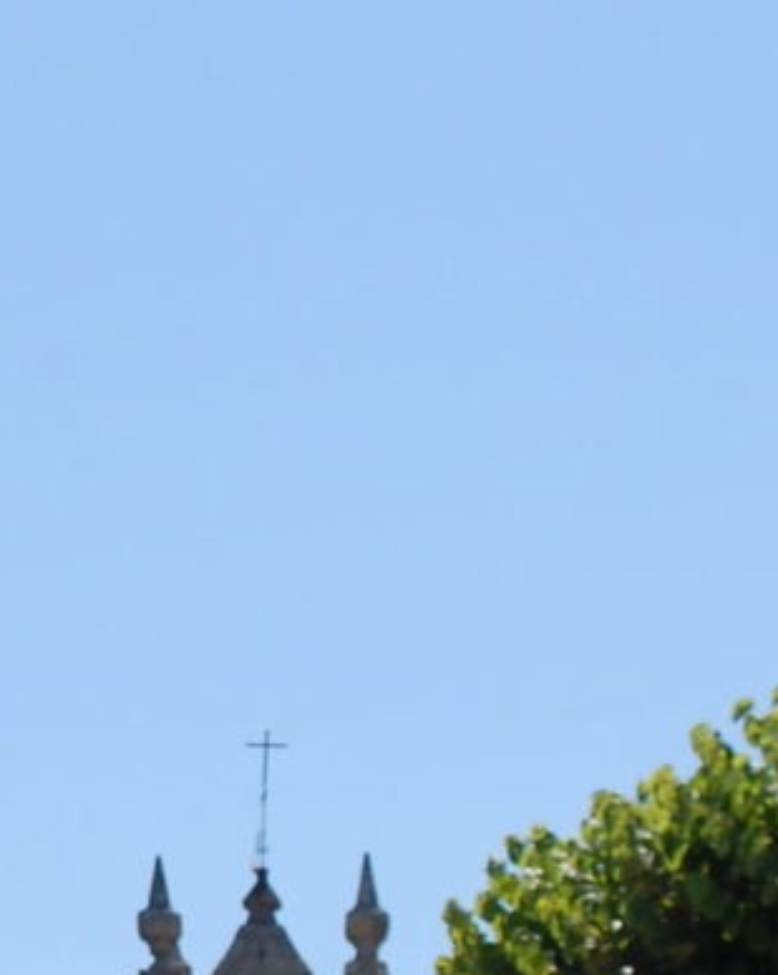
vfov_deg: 11.5
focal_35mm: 167
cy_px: 799
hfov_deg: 9.1
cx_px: -179
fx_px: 4800
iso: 200
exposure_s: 1/400
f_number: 10
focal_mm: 35
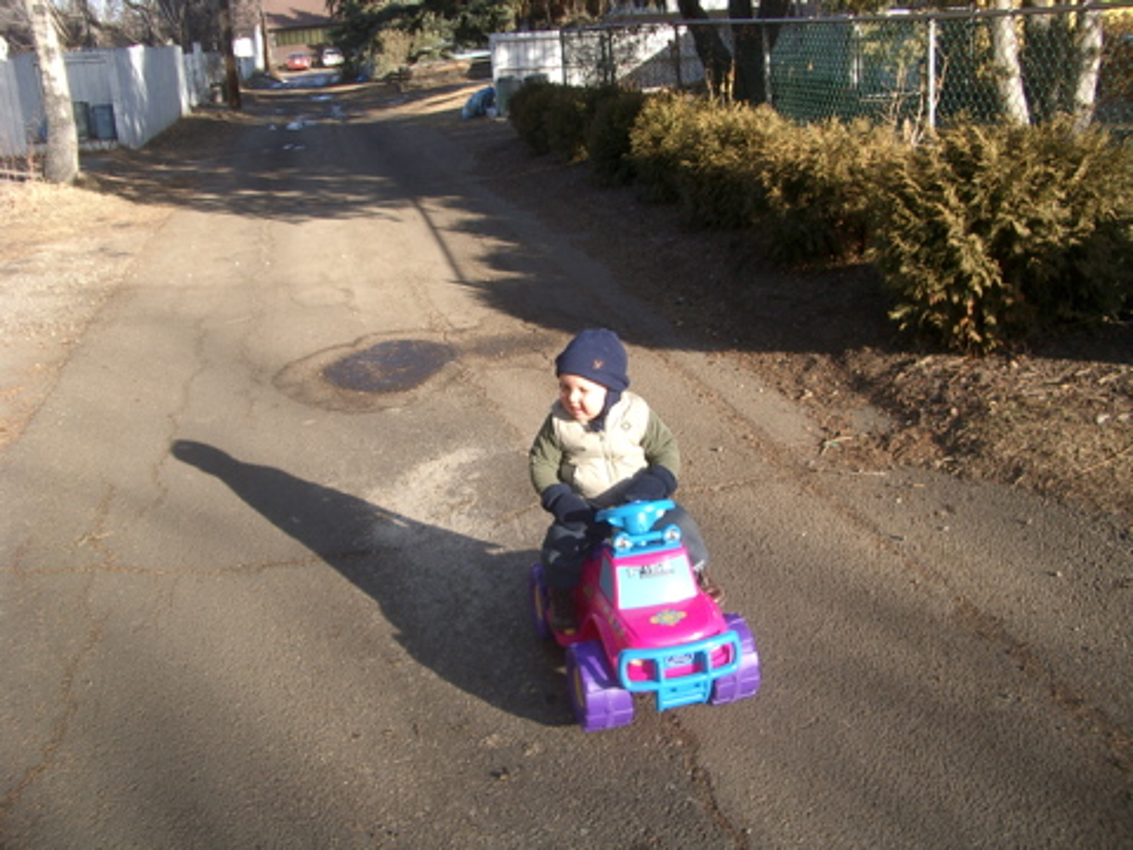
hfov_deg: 52.6
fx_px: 1146
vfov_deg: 40.7
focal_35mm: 35
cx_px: 566
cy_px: 425
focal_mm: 5.8
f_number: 2.6
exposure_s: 1/400
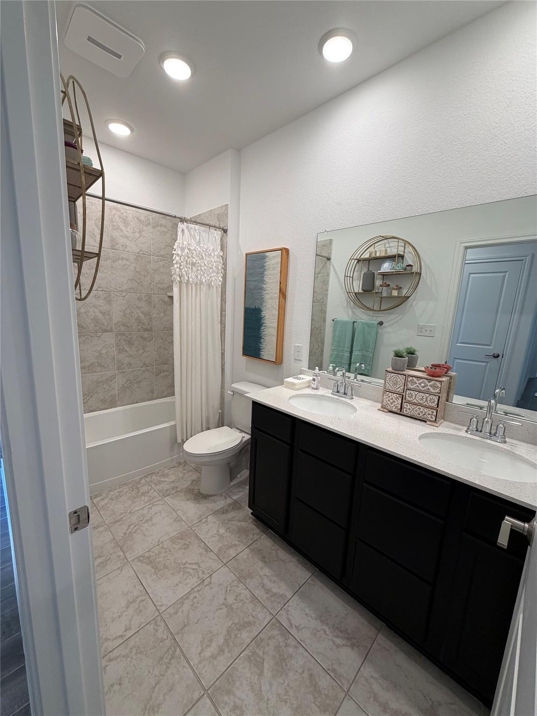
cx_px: 268
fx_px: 290
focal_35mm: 14
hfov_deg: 85.7
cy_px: 358
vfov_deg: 102.1
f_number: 2.2
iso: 160
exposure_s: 1/120
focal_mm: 2.22
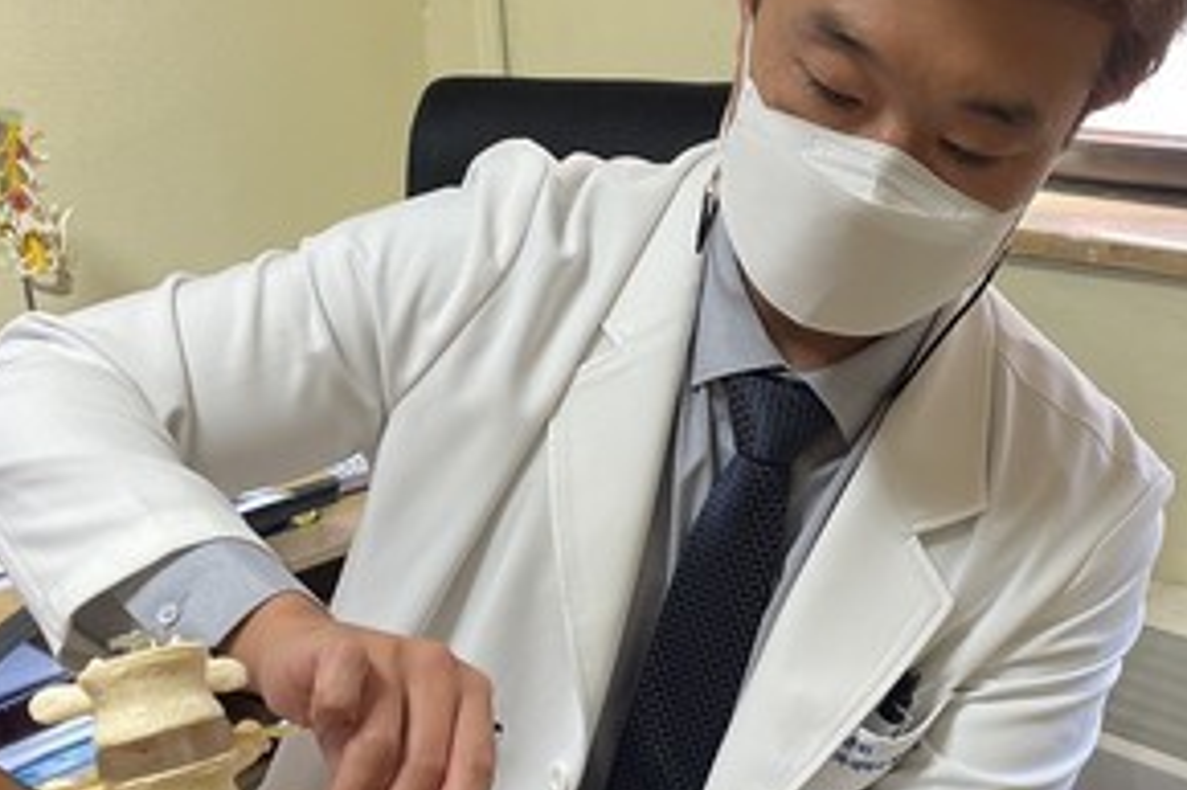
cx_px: 753
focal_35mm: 56
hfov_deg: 35.4
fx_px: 1845
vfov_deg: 24.0
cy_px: 553
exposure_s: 1/60
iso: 64
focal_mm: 4.2
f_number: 1.6
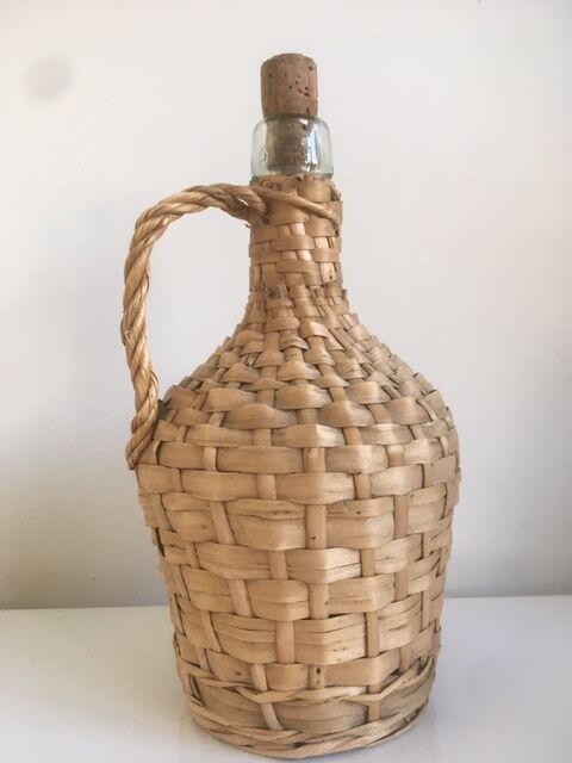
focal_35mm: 29
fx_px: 639
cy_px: 382
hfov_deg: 48.2
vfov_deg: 61.7
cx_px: 286
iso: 40
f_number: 2.2
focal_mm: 4.15
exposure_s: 1/33
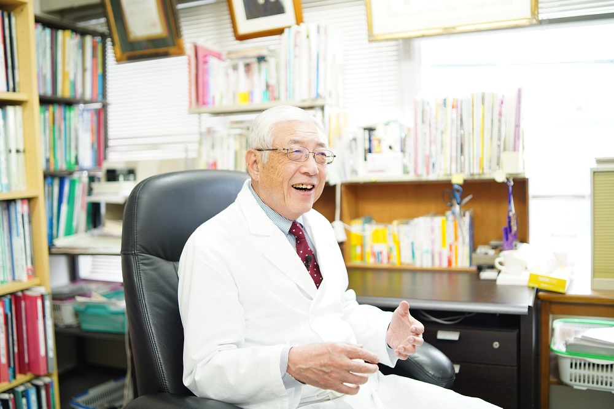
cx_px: 307
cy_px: 204
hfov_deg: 54.5
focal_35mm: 35
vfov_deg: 37.8
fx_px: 597
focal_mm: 35
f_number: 1.4
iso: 160
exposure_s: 1/40
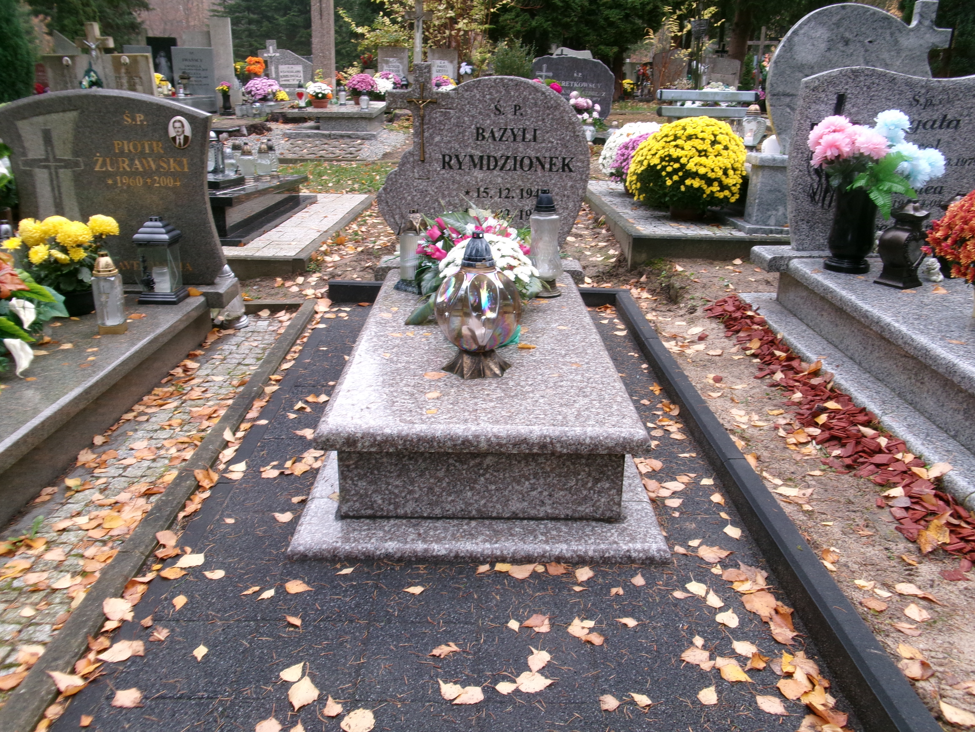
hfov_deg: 63.4
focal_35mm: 28
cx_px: 488
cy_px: 366
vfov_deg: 49.7
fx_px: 789
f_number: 3.9
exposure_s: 1/34
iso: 107
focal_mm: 5.1
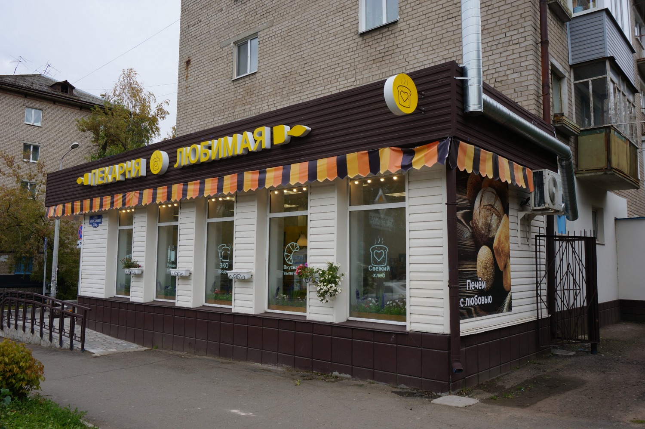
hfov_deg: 62.0
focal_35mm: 30
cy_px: 214
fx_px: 537
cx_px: 322
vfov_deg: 43.5
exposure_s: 1/80
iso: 100
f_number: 9
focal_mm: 20
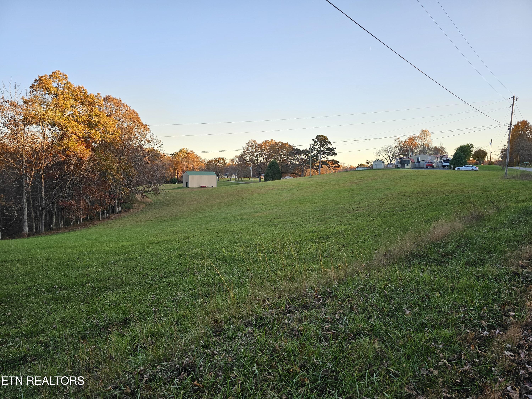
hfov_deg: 73.9
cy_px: 200
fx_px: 353
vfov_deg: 58.9
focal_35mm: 23
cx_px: 266
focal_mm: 6.3
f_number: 1.7
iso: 20
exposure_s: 1/180
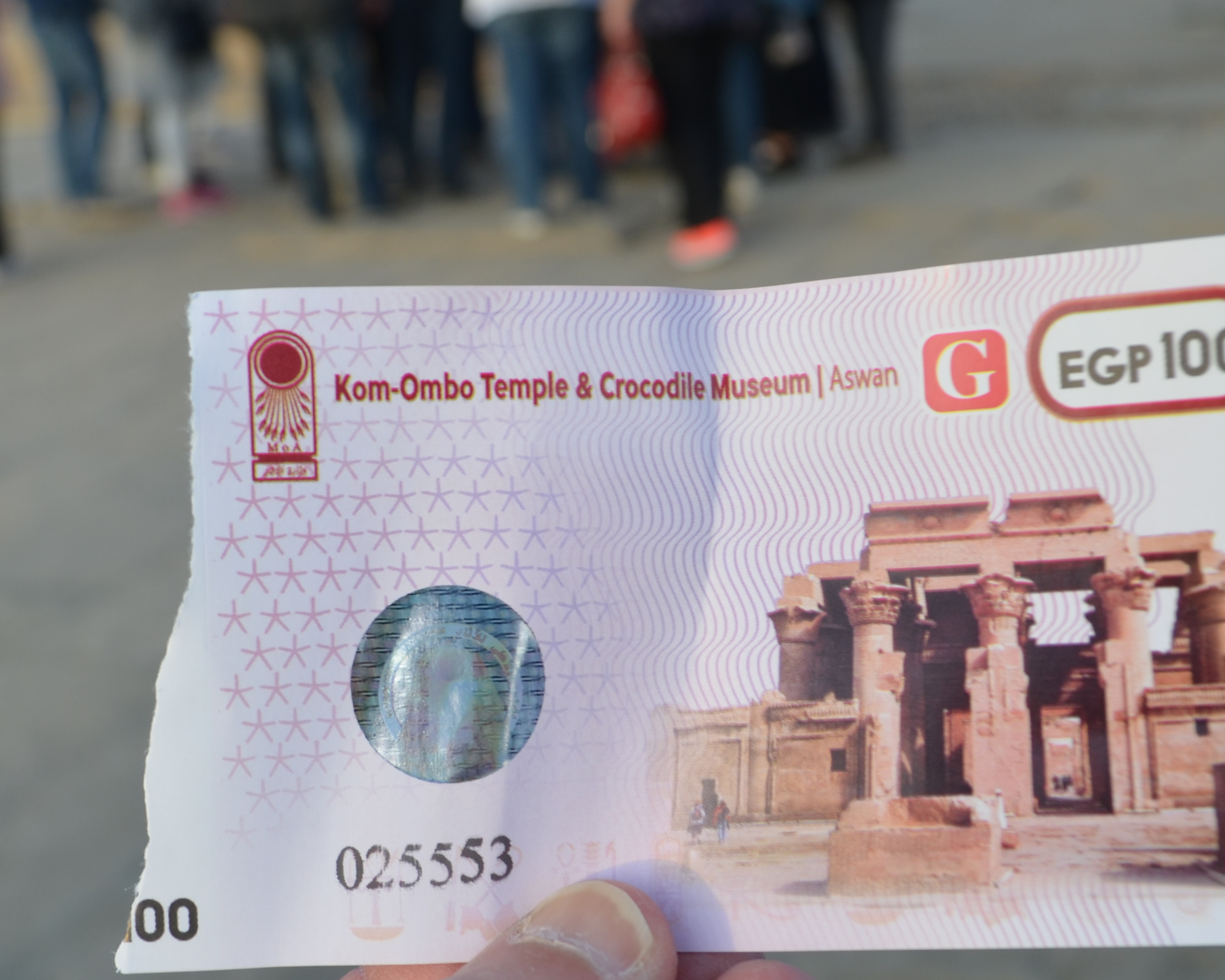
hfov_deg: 34.1
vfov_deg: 27.4
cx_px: 553
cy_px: 666
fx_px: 1994
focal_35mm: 55
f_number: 7.1
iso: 200
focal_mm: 22
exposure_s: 1/200
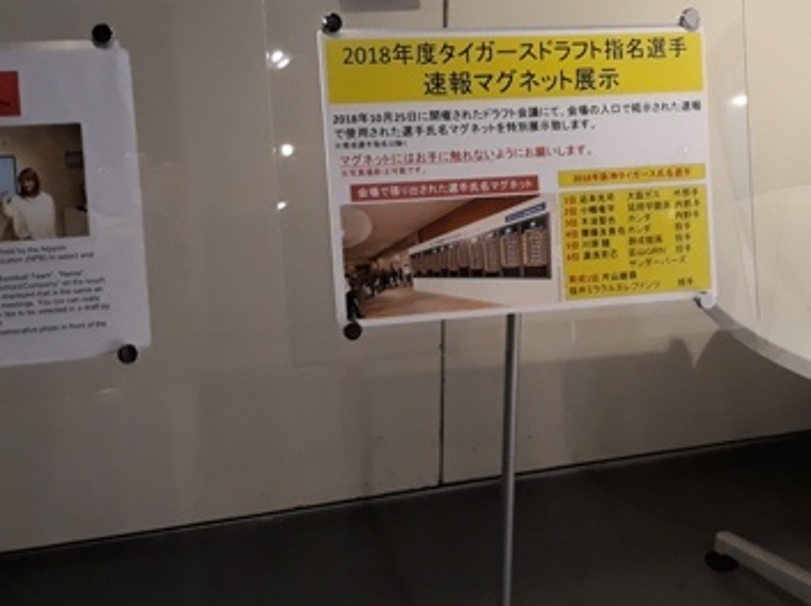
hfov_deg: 38.6
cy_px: 234
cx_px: 517
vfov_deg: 29.5
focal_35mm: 49
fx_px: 1147
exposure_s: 1/40
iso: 200
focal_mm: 3.71
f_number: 1.7
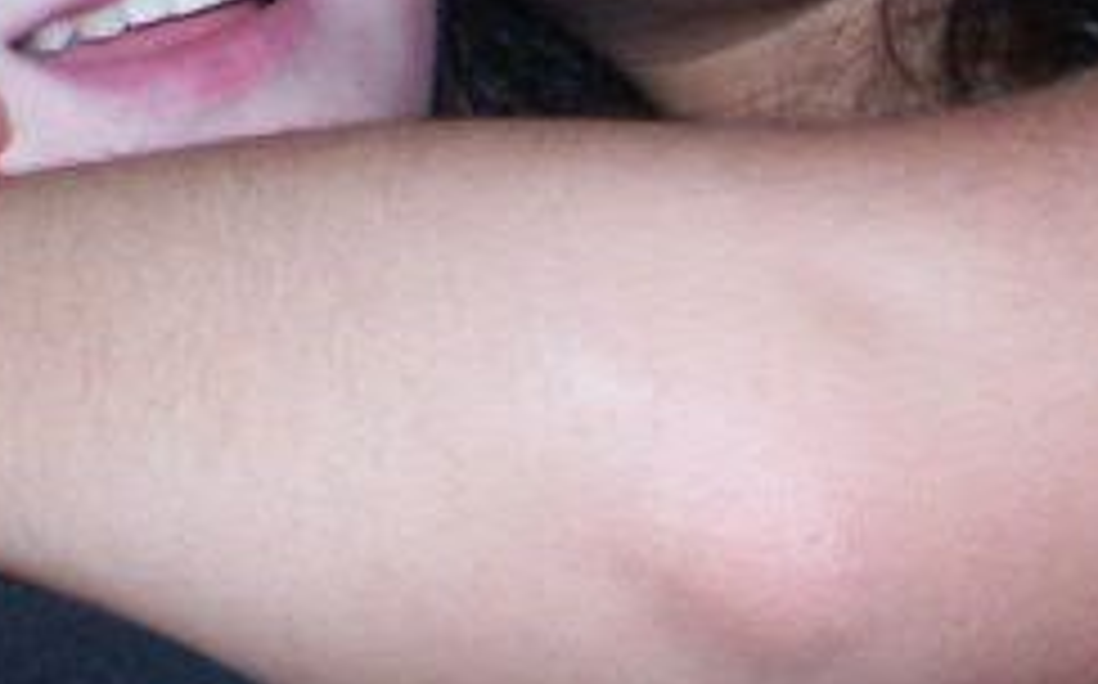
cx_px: 436
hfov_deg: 11.8
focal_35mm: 178
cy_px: -243
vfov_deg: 7.3
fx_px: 5322
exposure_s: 1/45
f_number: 2.8
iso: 200
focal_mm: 8.45
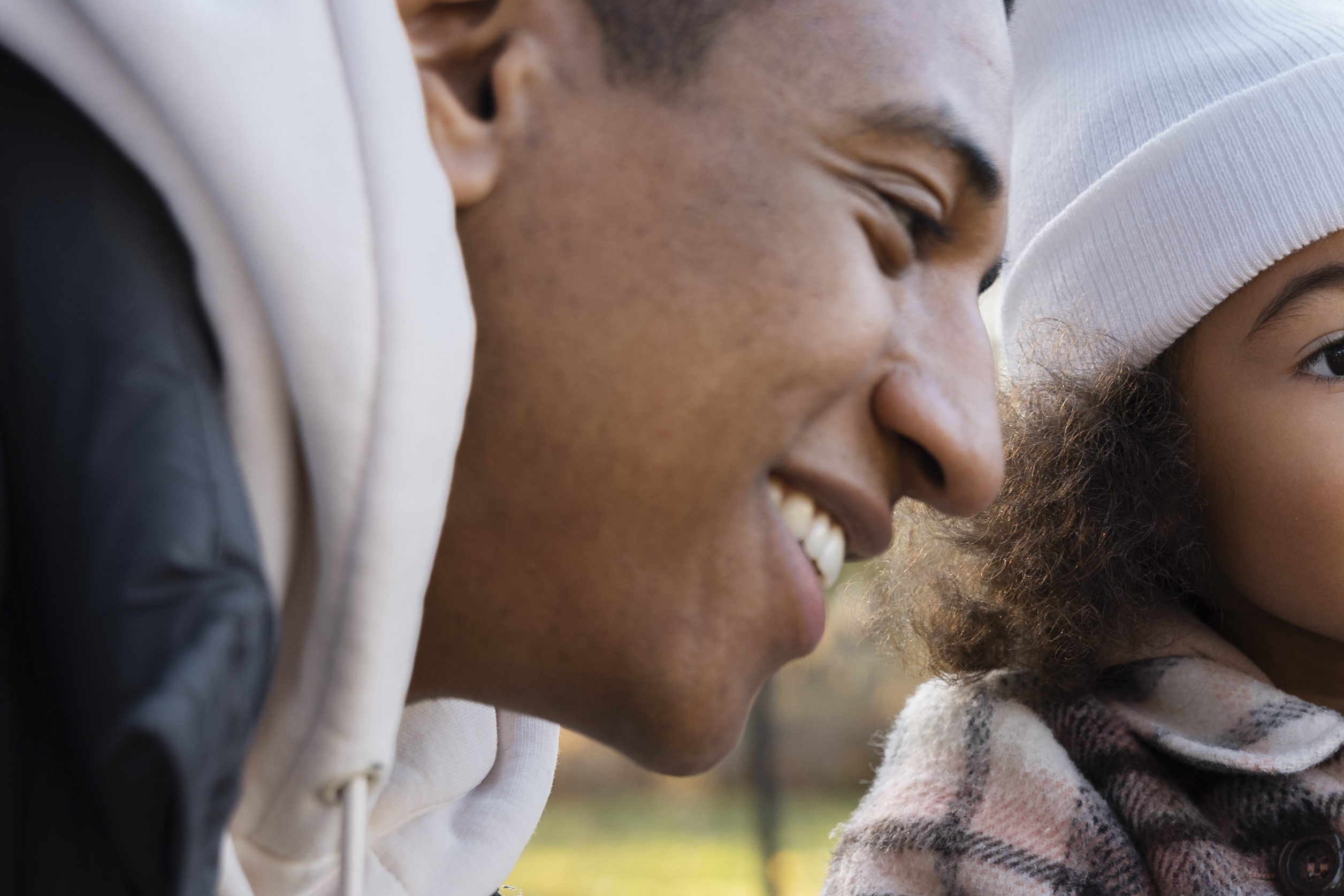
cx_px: 1198
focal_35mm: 86
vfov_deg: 15.6
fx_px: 3210
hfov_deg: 23.1
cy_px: 924
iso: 250
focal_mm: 36
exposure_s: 1/250
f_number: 3.2
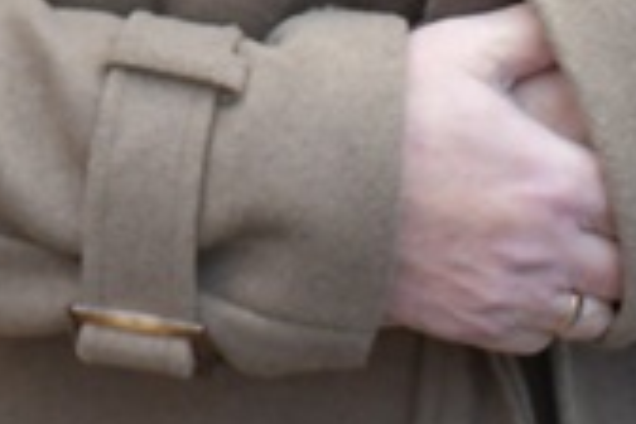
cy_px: -765
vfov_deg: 4.6
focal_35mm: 285
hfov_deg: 6.9
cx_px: -697
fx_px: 5035
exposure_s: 1/250
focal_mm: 27
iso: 500
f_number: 4
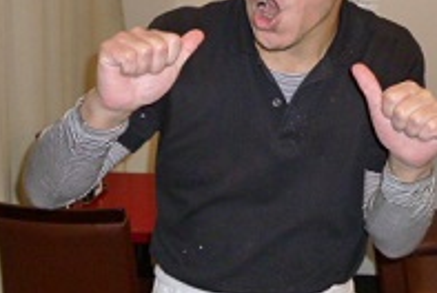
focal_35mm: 59
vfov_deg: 22.5
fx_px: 717
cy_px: 27
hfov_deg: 33.6
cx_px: 286
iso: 320
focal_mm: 5
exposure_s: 1/60
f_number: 3.1
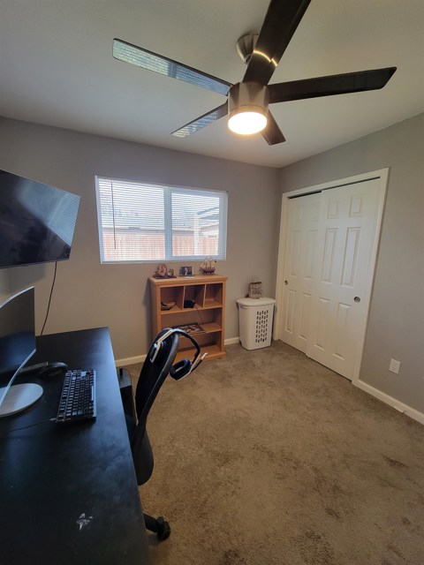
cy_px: 282
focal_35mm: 13
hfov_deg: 89.9
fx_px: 212
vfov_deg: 106.2
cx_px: 212
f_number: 2.2
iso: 250
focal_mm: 2.2
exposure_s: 1/60
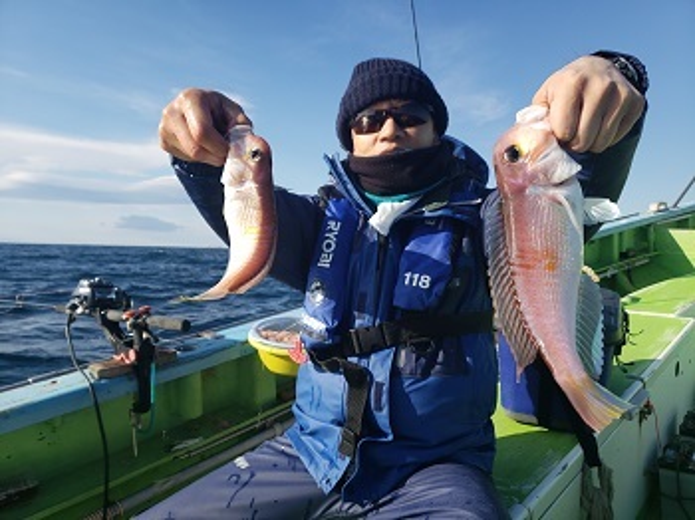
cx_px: 348
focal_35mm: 26
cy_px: 260
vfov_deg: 53.0
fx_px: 522
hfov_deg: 67.3
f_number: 1.5
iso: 50
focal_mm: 4.3
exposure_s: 1/2264
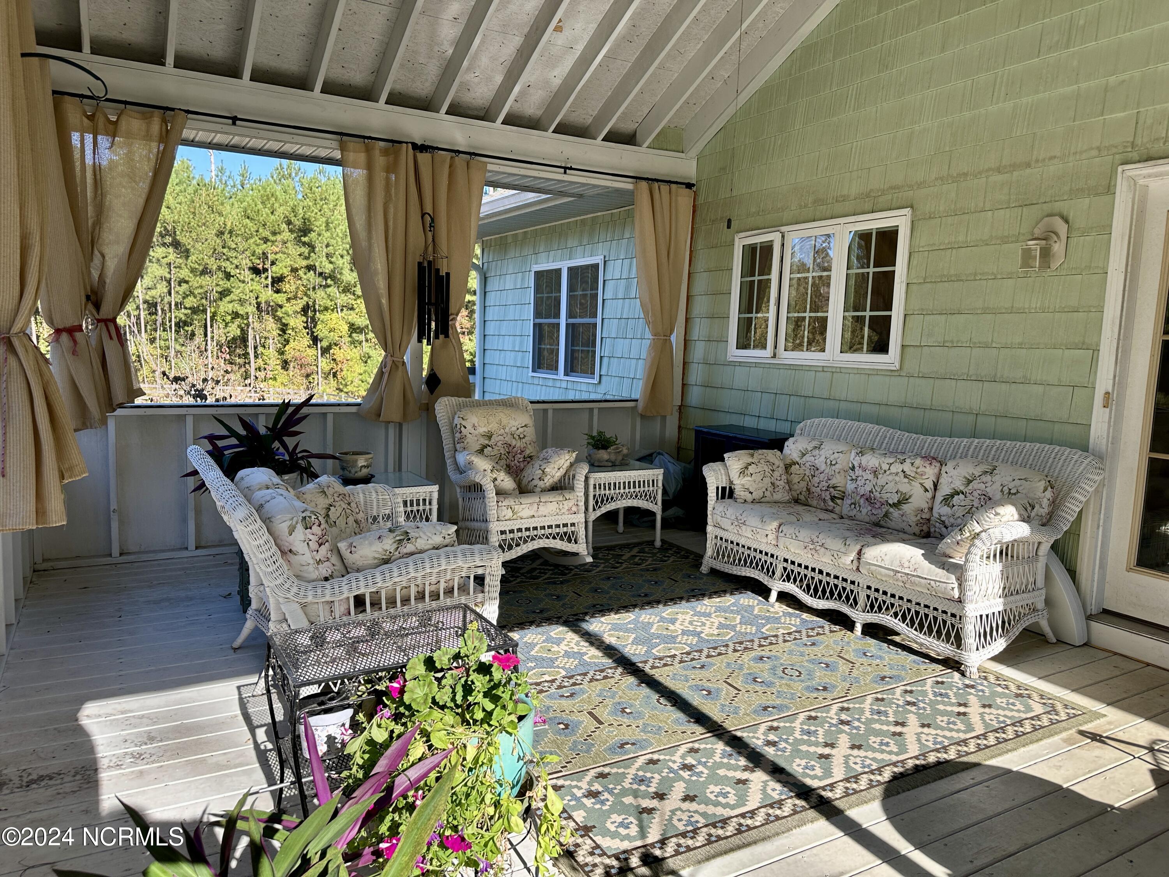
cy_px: 438
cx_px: 584
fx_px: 810
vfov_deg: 56.8
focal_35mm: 24
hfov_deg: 71.6
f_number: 1.78
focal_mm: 6.86
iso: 80
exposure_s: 1/767
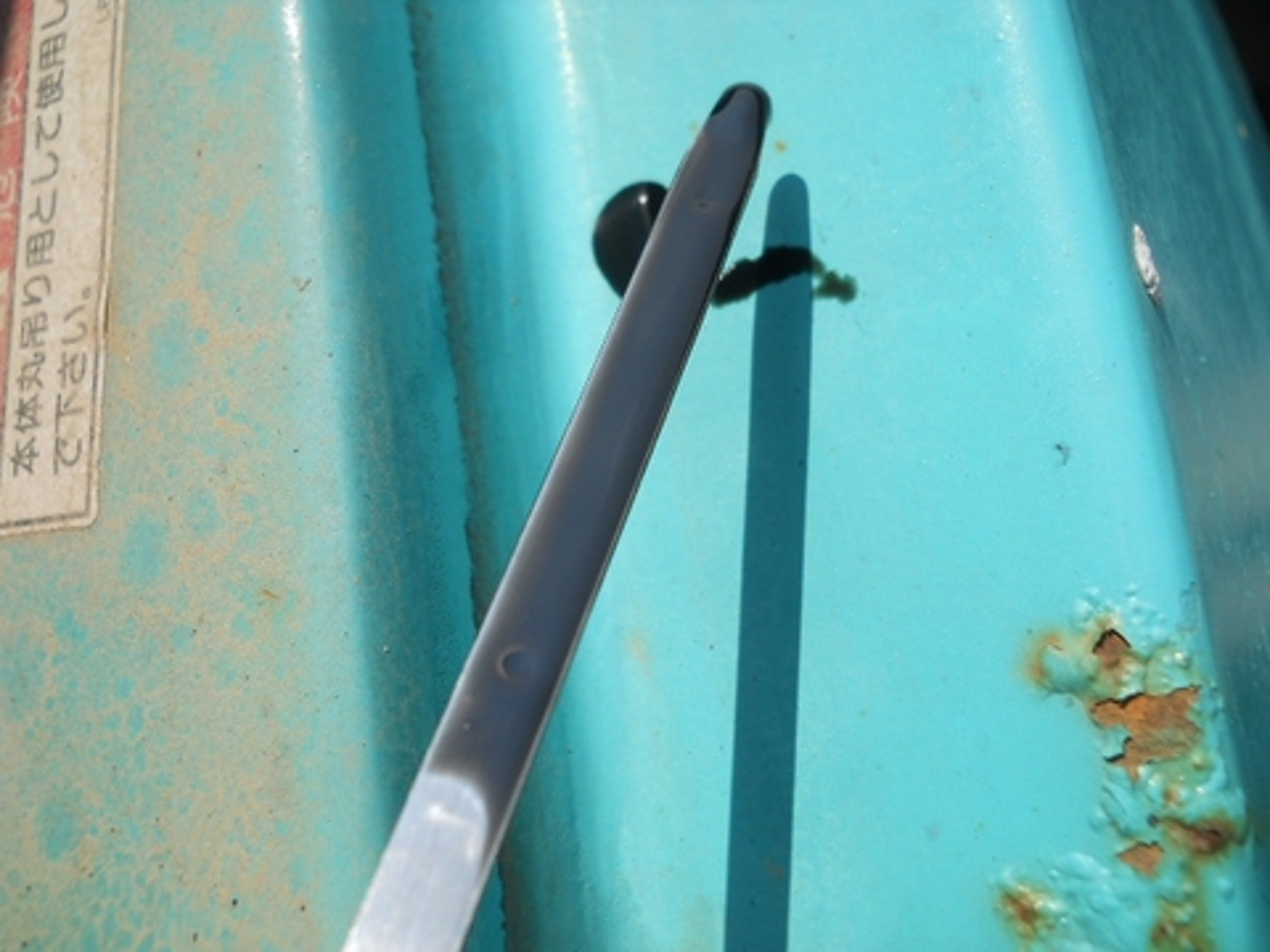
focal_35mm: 41
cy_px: 476
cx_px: 635
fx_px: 1504
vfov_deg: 35.1
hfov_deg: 45.8
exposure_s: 1/400
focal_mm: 6.72
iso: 80
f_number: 5.5
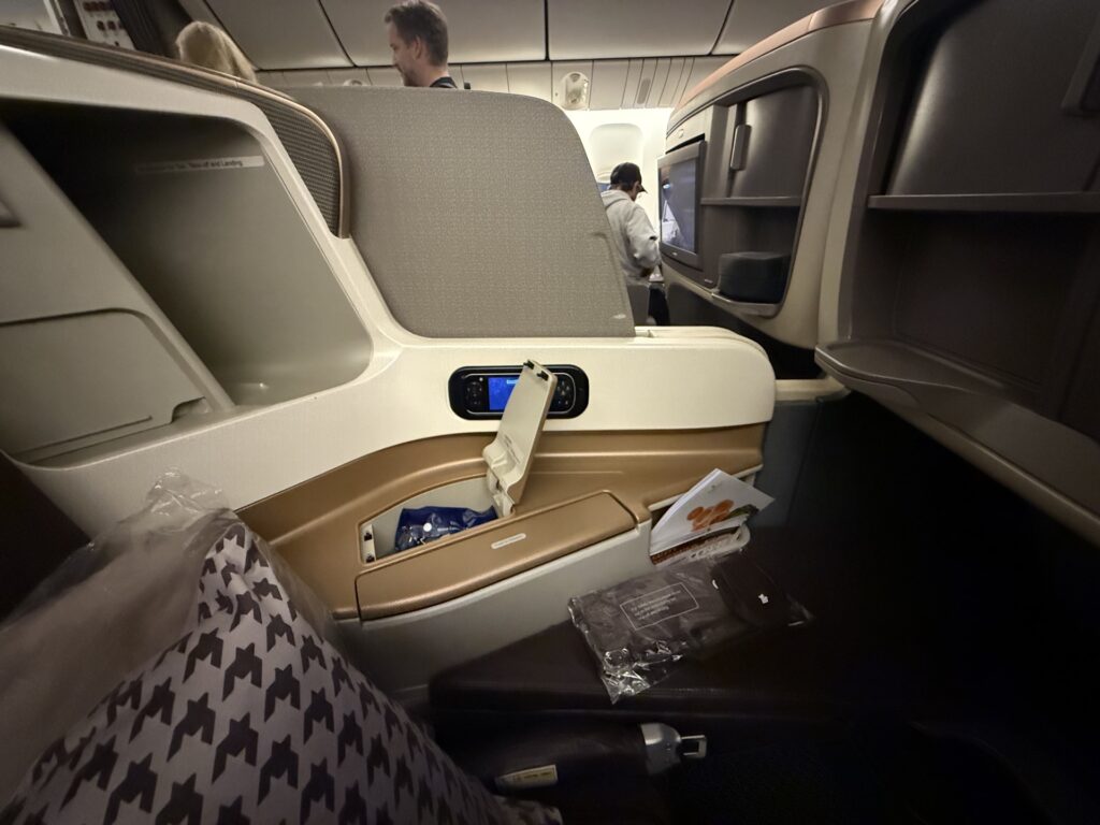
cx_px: 550
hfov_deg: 102.1
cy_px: 412
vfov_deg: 85.7
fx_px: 445
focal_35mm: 14
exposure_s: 1/40
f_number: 2.2
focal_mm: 2.22
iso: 1600
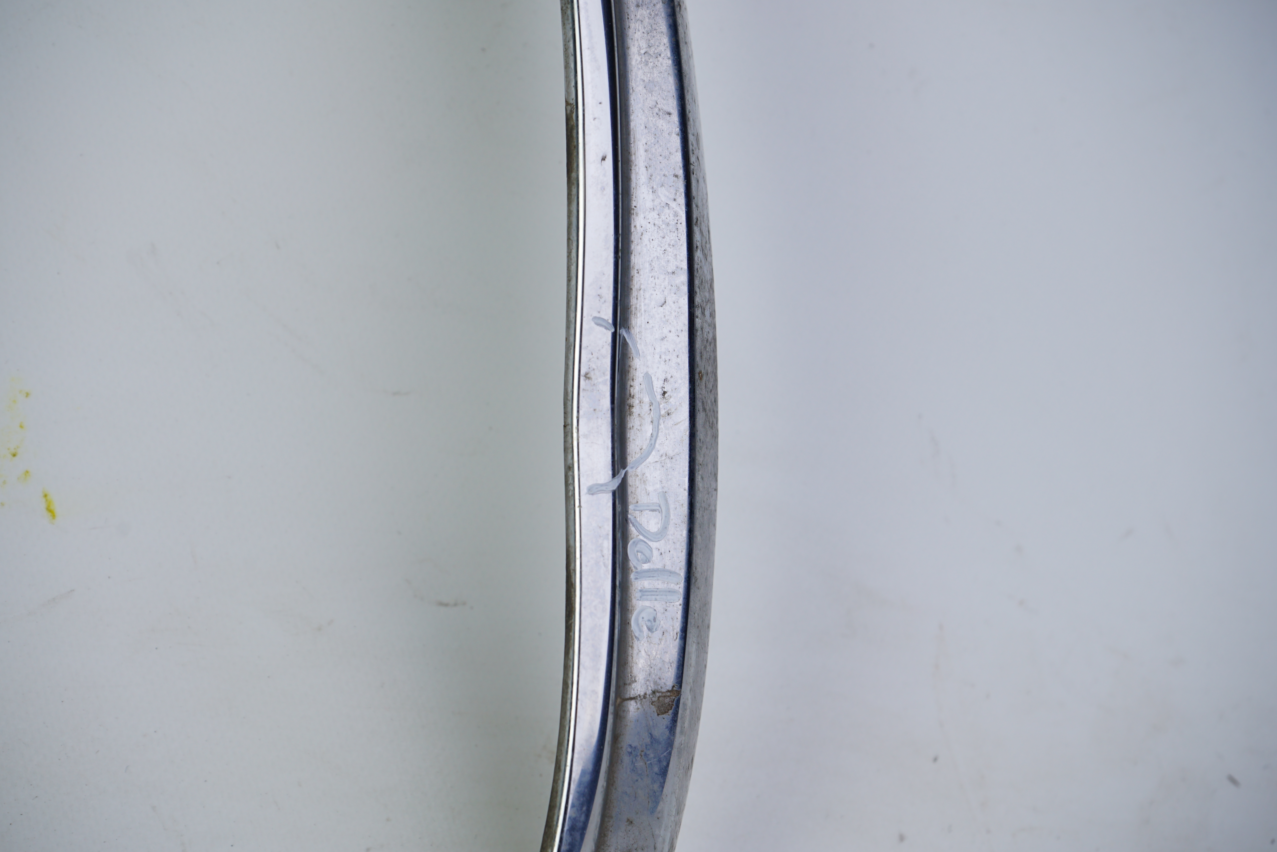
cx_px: 625
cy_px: 437
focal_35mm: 75
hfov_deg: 27.0
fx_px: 2660
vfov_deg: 18.2
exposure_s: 1/160
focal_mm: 70
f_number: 8
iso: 200
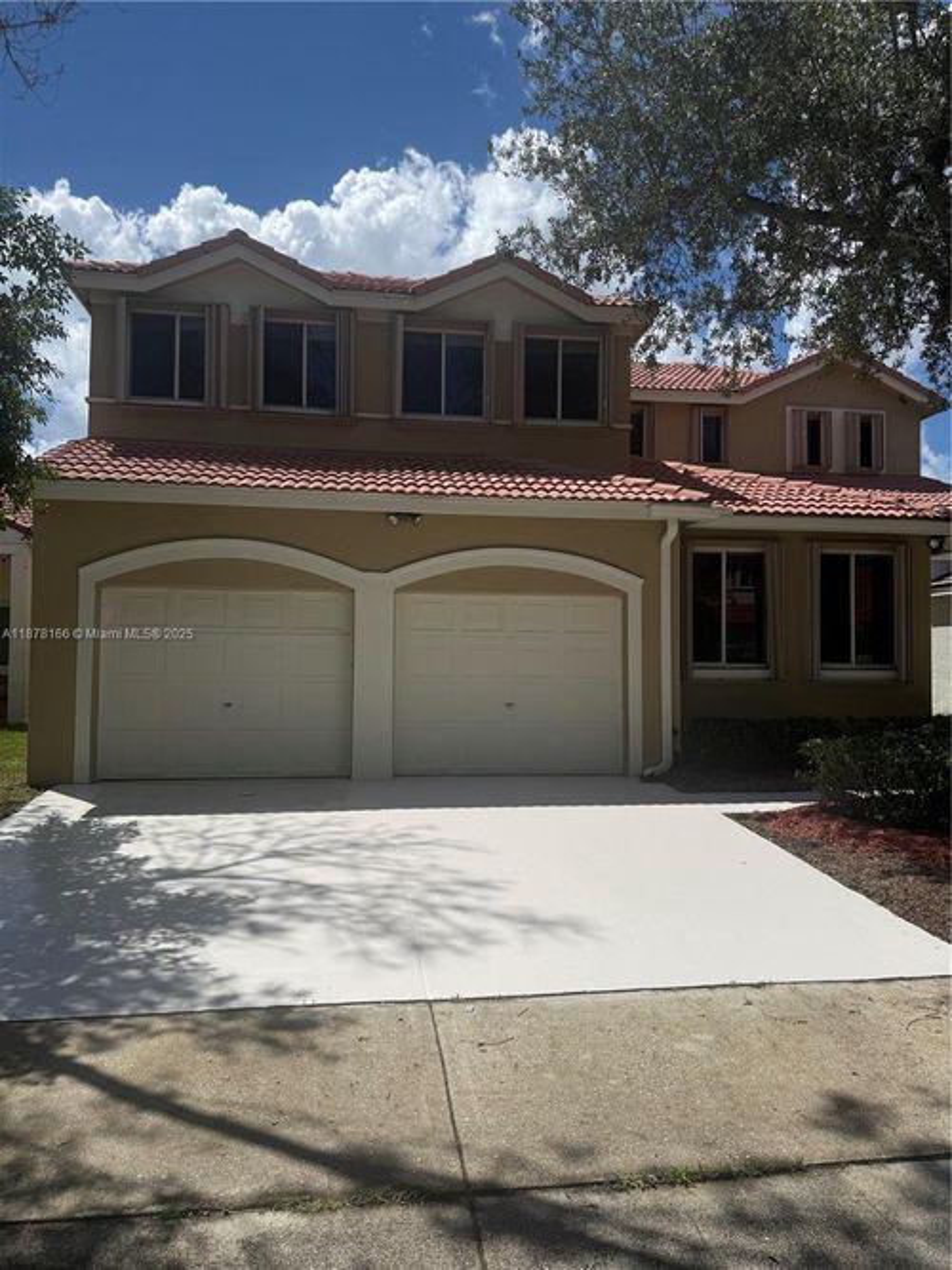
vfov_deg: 71.6
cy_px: 635
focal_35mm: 24
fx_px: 880
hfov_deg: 56.8
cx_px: 476
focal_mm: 6.76
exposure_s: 1/9091
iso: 80
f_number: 1.78
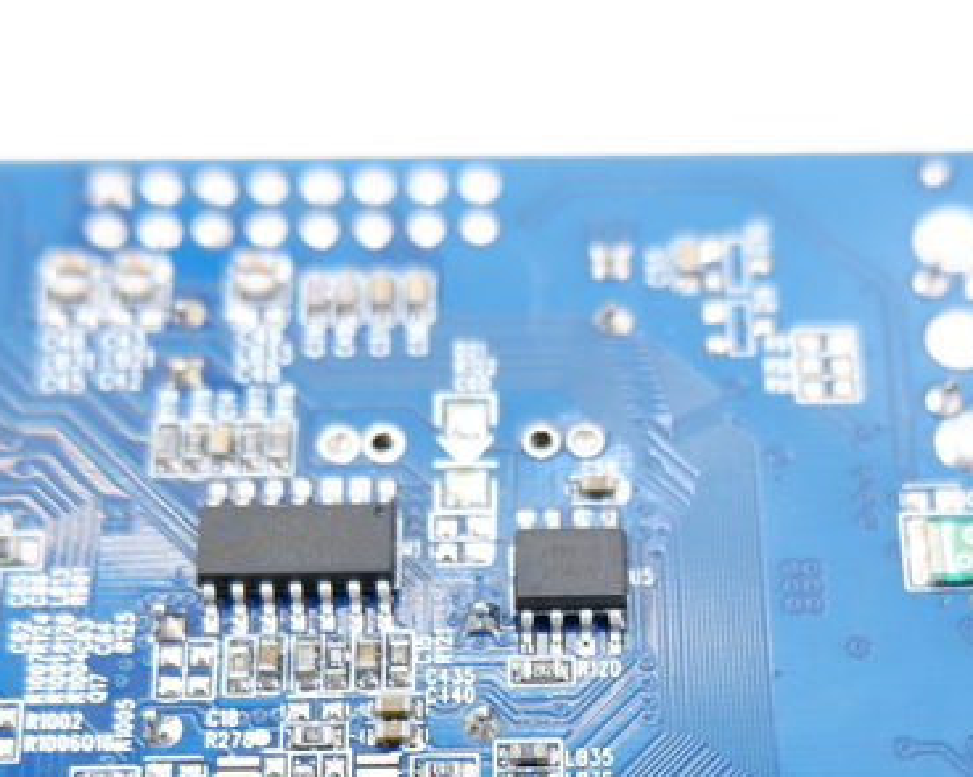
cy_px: 844
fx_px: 1727
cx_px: 563
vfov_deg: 23.8
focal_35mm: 60
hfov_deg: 31.4
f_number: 3.5
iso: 200
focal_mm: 15
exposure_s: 1/34
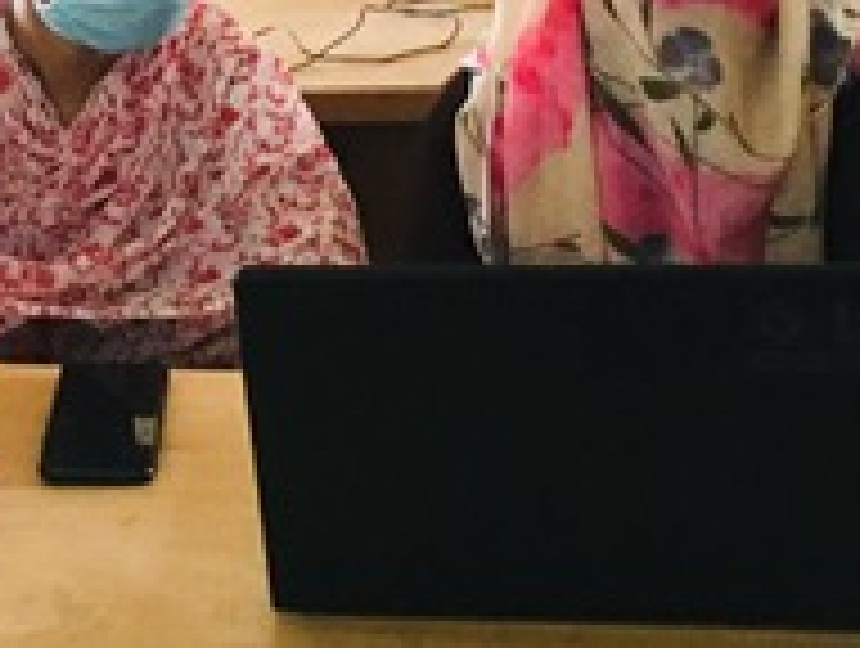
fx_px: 2414
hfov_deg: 19.8
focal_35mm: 97
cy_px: -90
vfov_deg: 14.9
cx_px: 77
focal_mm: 4.15
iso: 80
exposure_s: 1/10
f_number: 2.2
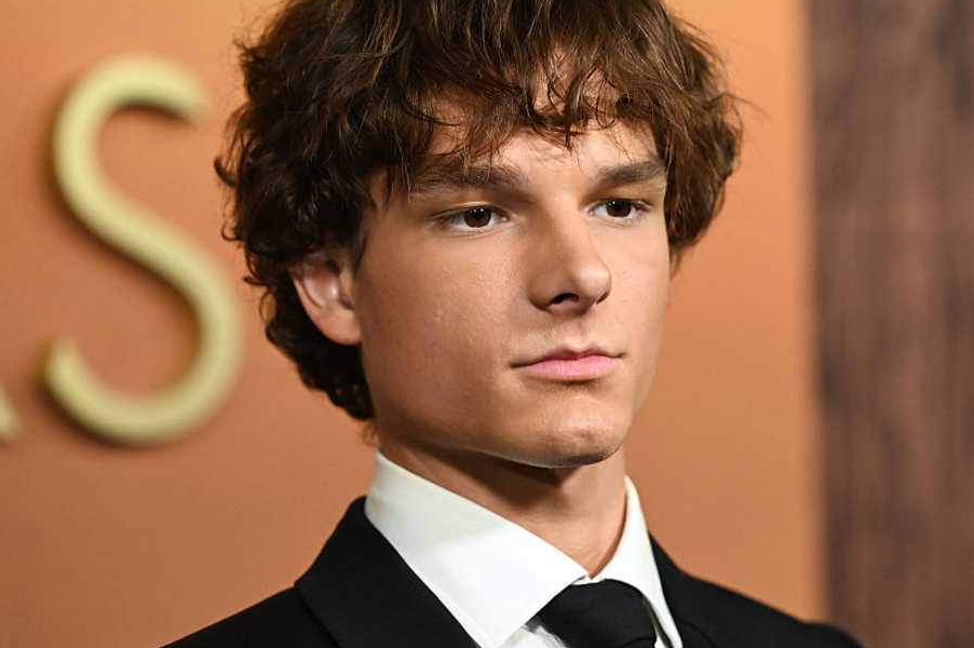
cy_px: 275
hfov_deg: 11.4
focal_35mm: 180
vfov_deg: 7.6
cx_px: 545
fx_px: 4866
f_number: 3.2
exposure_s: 1/640
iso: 3200
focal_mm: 145
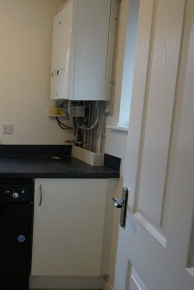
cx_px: -40
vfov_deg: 57.2
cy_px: 144
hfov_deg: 32.8
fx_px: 267
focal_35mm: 33
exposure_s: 1/160
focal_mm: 16
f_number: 4
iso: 2000
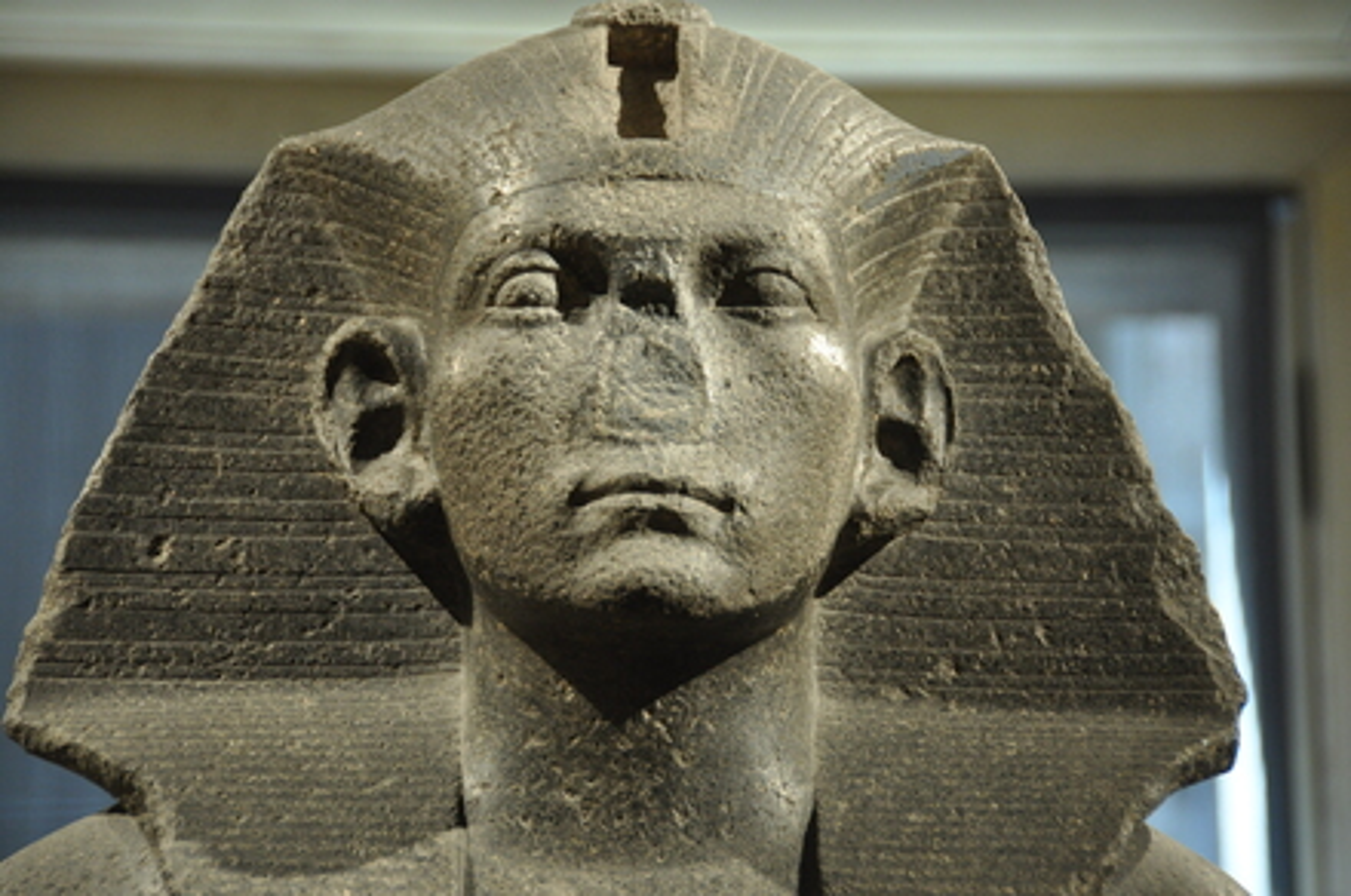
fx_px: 5340
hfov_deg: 14.4
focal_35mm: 142
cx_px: 676
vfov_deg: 9.6
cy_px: 448
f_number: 5.3
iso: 1000
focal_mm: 95
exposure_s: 1/25
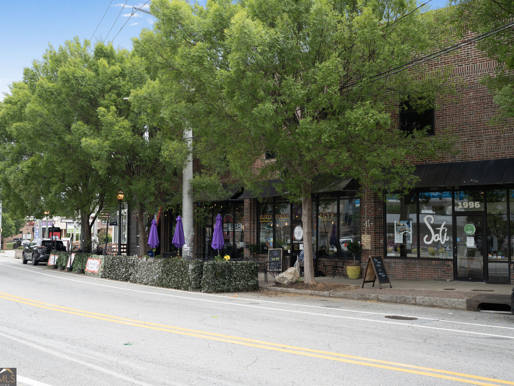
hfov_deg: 49.0
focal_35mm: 38
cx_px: 249
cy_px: 193
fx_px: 564
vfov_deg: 37.7
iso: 400
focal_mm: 35
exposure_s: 1/250
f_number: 7.1
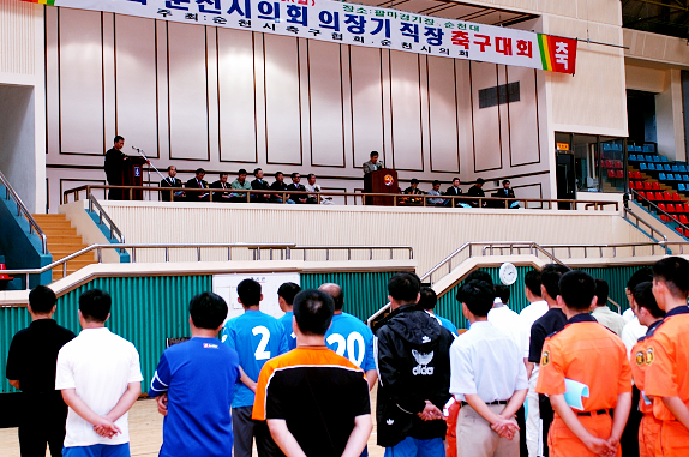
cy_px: 213
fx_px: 1119
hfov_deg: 34.2
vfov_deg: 23.1
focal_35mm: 59
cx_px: 382
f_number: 3.5
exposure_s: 1/80
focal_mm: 35
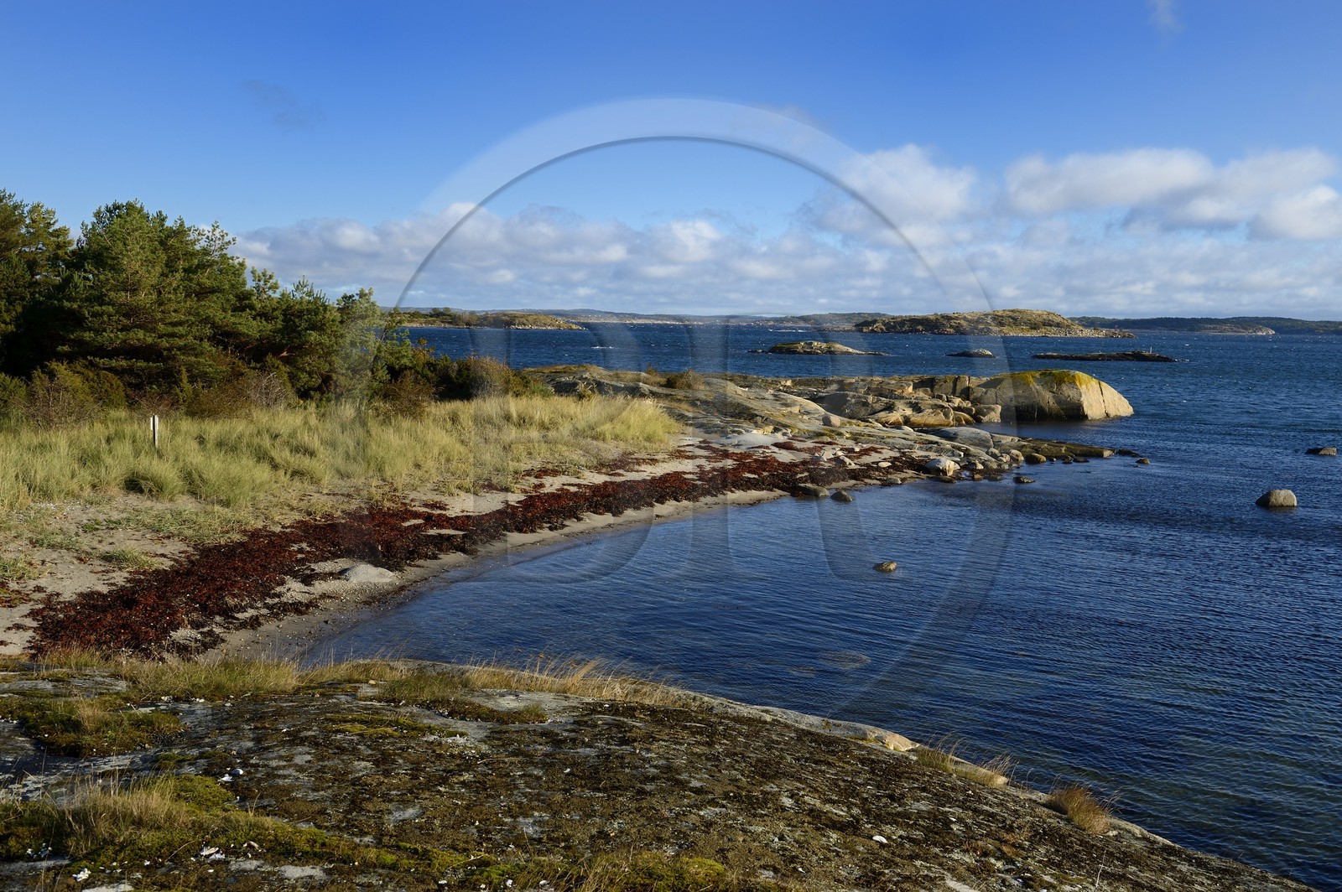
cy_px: 446
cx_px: 671
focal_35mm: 35
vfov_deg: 37.8
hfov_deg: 54.5
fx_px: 1304
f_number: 13
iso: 200
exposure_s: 1/250
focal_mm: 35
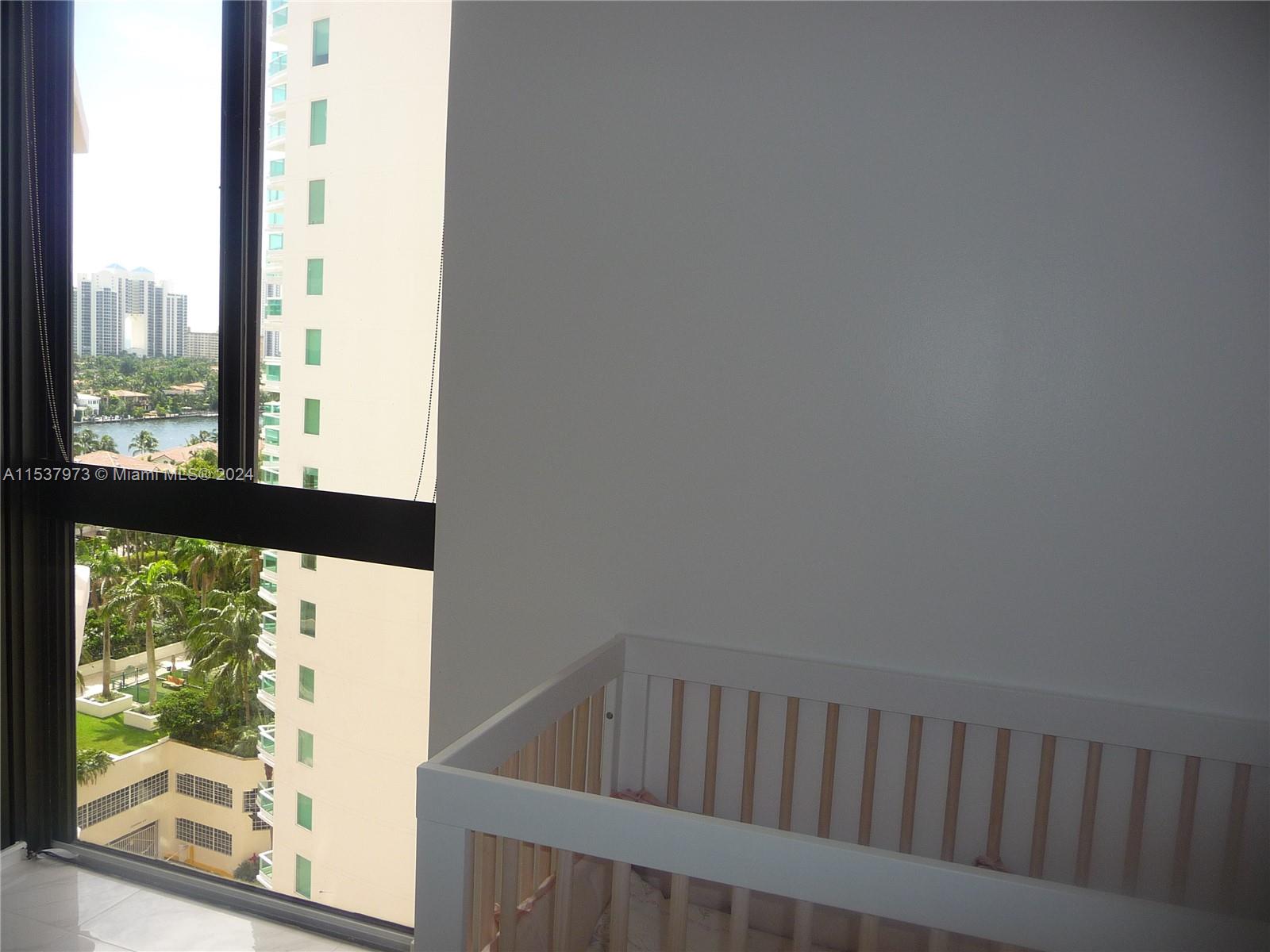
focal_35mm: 28
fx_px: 1027
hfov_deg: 63.4
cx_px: 635
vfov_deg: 49.7
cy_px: 476
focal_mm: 4.7
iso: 100
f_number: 3.3
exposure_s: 1/250
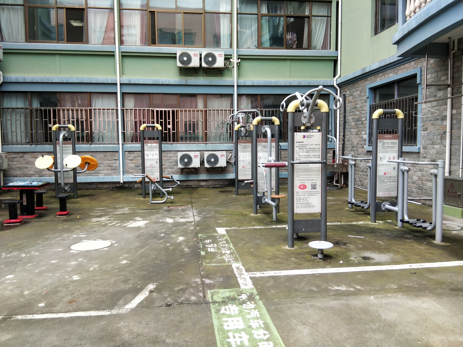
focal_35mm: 31
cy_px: 174
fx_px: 415
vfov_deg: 45.4
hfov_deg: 58.4
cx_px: 232
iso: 50
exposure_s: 1/153
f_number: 2.2
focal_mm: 3.69
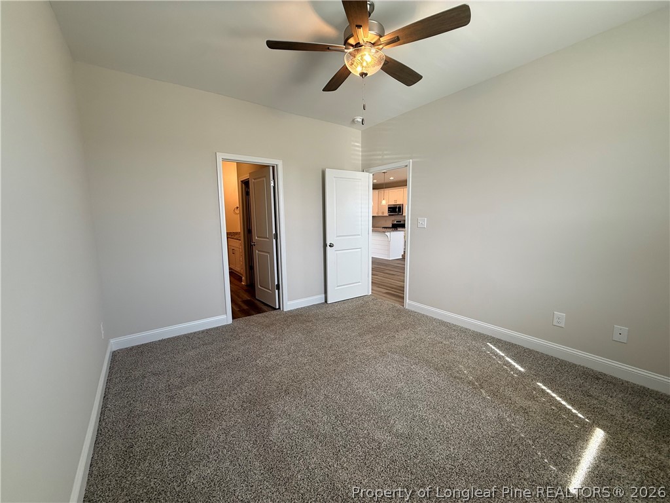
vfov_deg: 85.7
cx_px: 335
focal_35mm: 14
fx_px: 271
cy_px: 252
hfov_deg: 102.1
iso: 80
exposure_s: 1/120
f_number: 2.2
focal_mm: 2.22
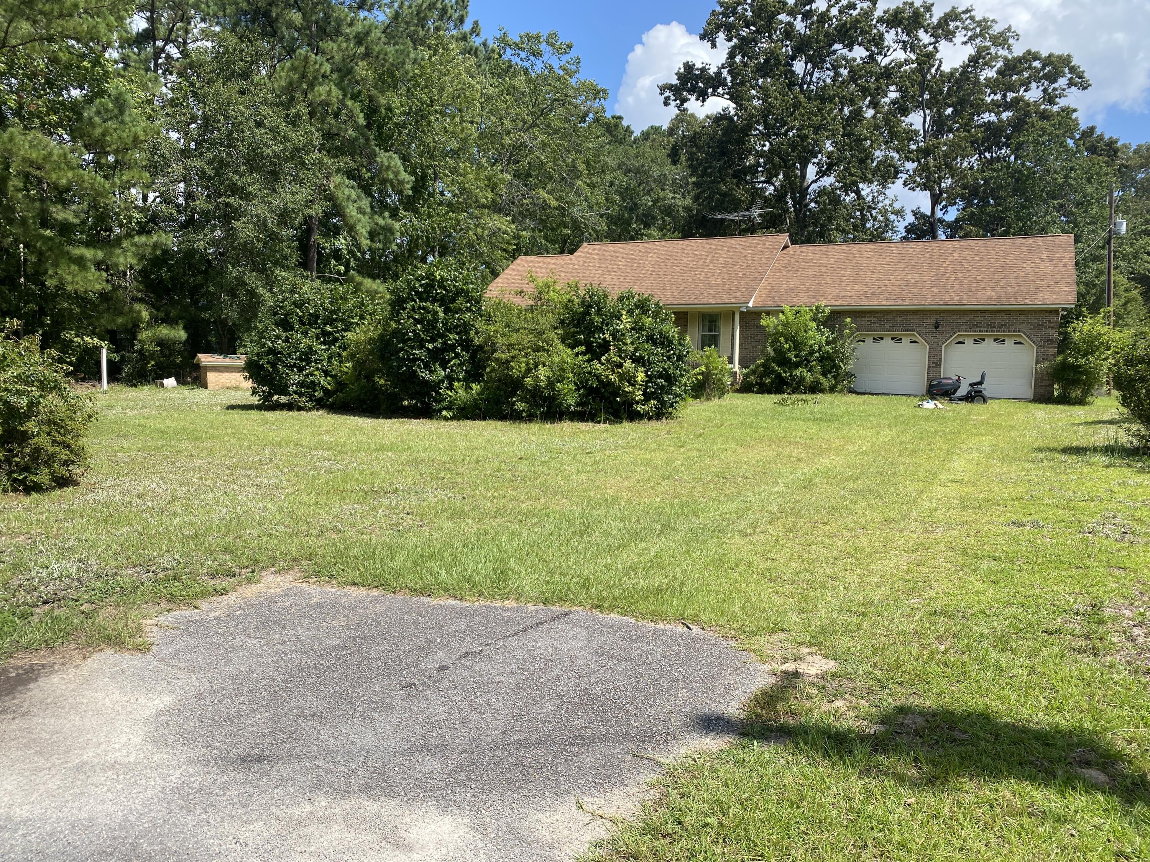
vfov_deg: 53.1
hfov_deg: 67.3
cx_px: 575
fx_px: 864
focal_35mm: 26
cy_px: 431
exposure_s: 1/2105
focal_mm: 4.25
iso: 32
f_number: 1.8
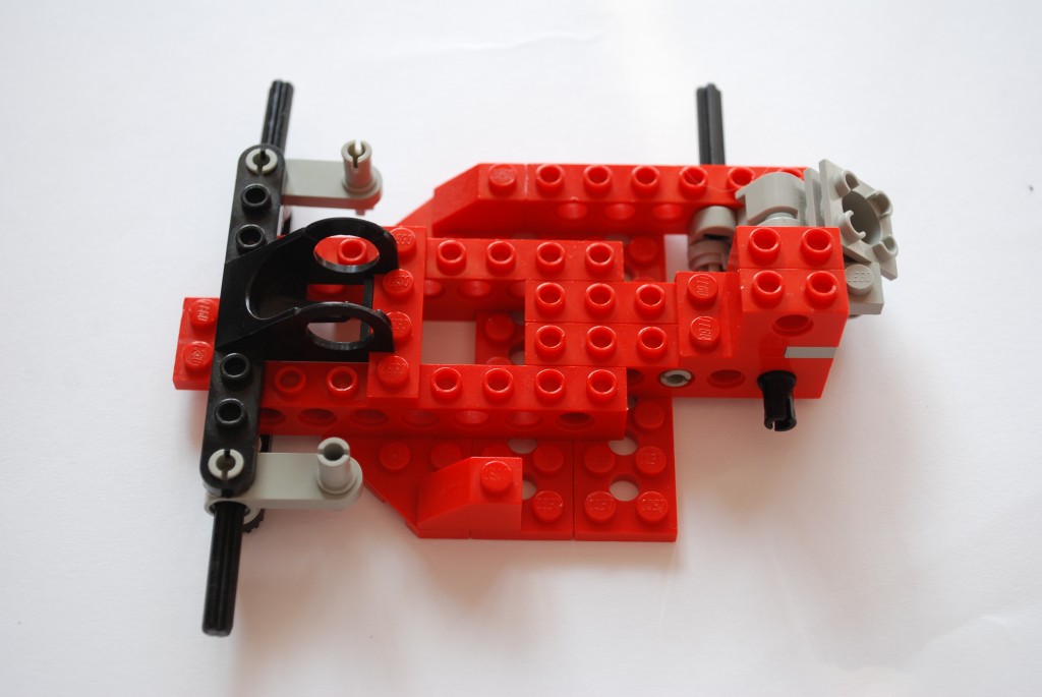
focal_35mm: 57
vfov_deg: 23.8
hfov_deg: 35.0
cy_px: 348
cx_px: 521
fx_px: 1651
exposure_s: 1/30
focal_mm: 38
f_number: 5.3
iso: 200
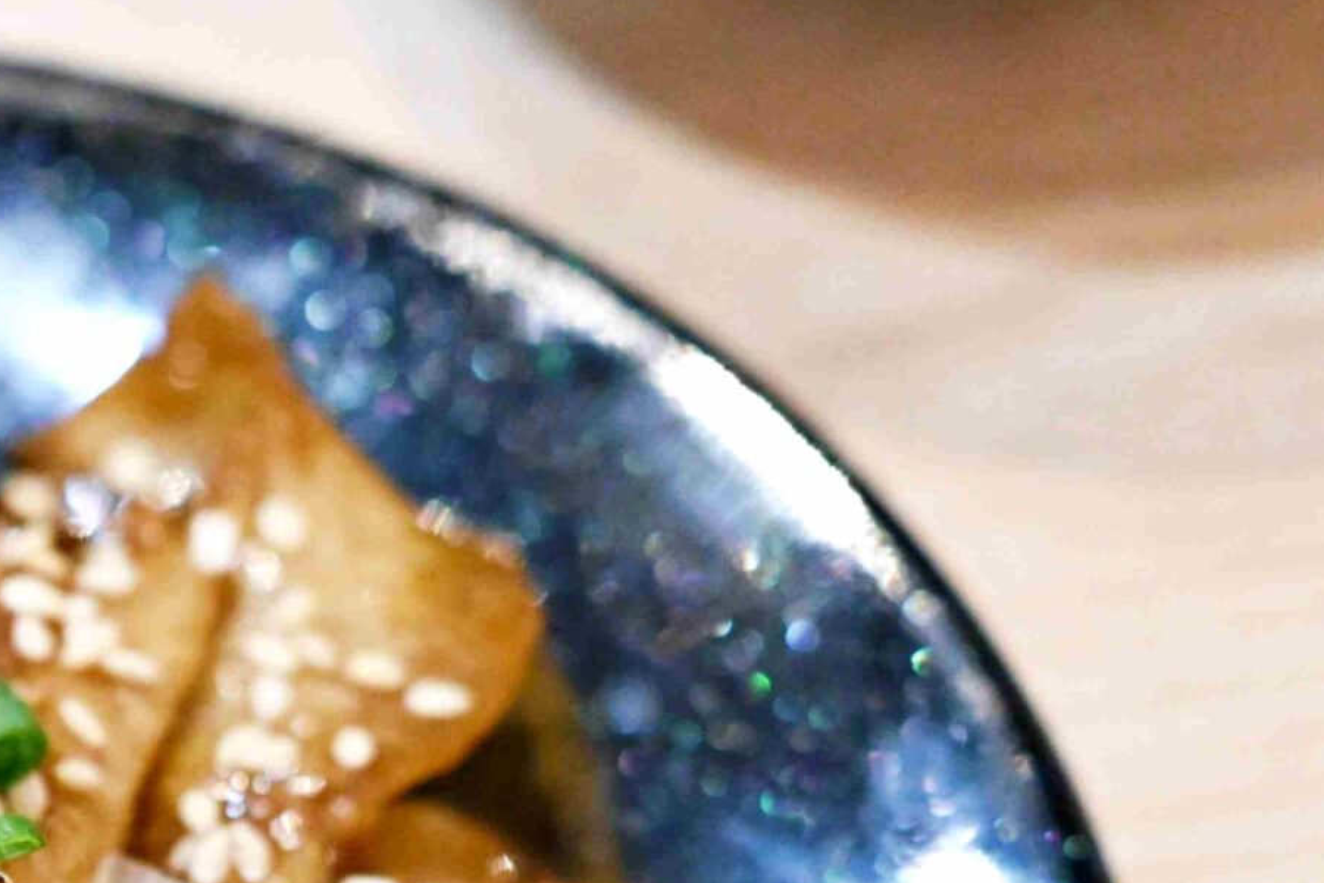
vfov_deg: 6.4
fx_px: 7834
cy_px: 1167
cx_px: -348
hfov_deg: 9.5
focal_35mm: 213
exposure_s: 1/160
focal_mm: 50
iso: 4000
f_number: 3.2
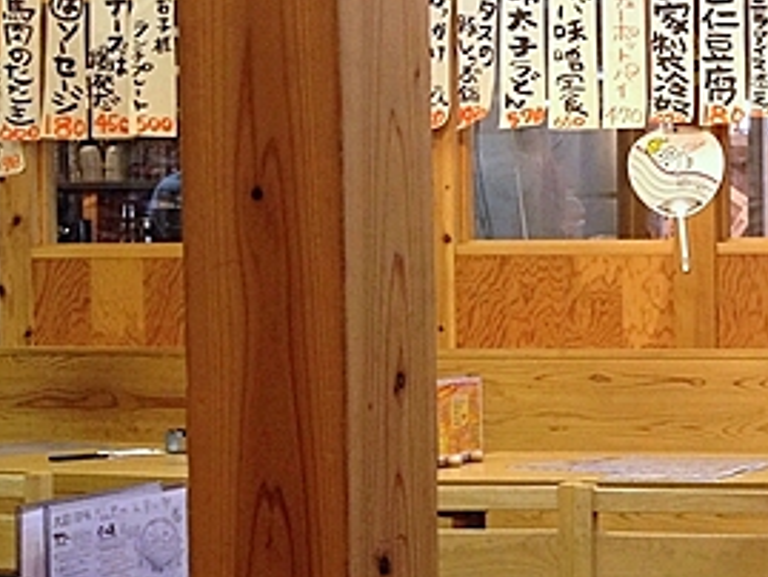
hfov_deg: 17.5
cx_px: 1036
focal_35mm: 104
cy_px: 374
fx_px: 2308
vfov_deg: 14.2
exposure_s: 1/20
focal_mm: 4.28
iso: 100
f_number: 2.4
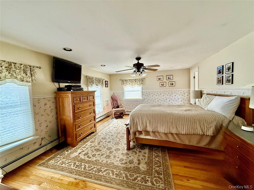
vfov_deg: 85.7
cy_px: 95
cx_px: 127
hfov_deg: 102.1
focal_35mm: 14
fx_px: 103
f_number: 2.2
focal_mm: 2.22
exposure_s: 1/81
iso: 320
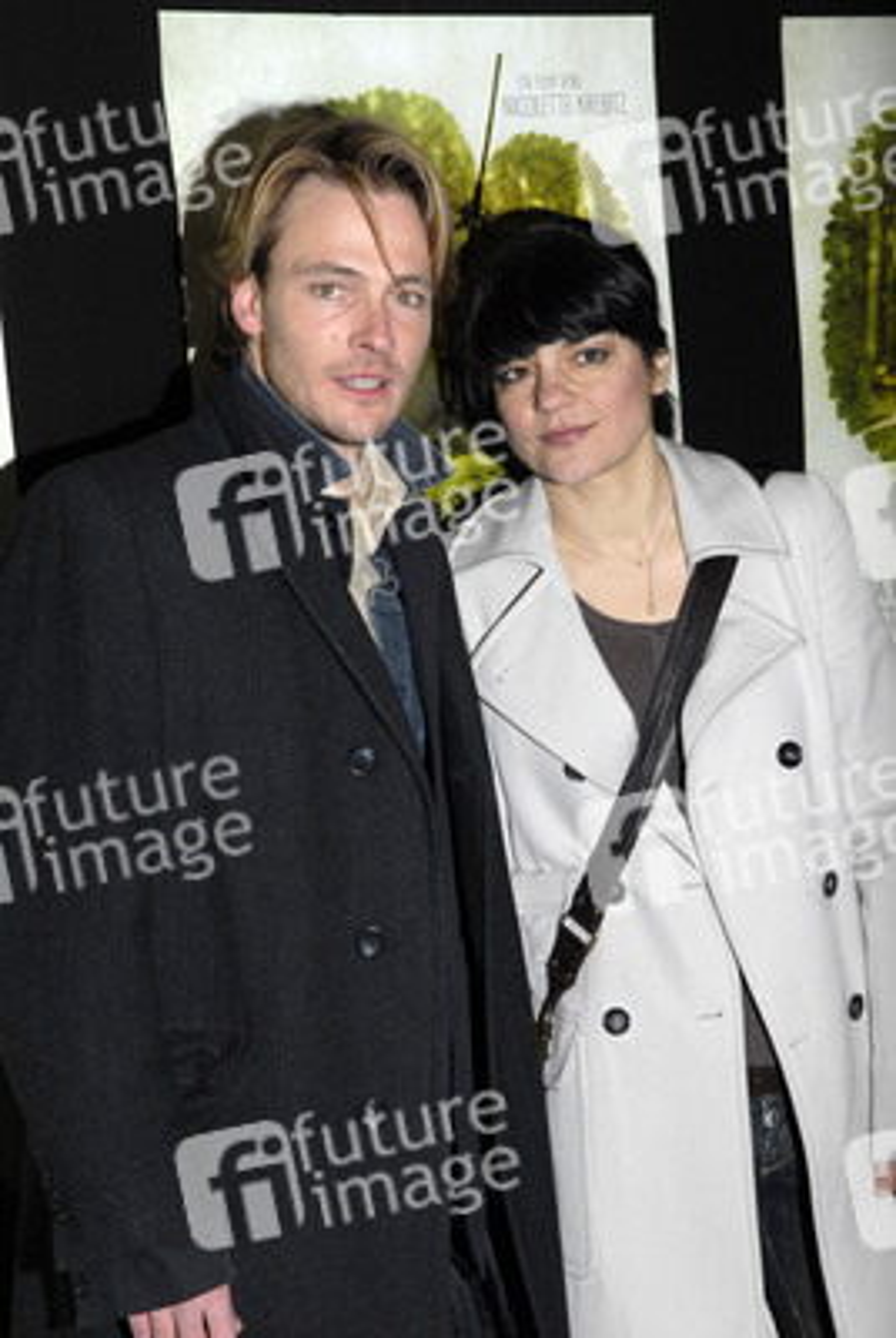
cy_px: 669
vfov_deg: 24.6
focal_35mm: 82
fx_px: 3069
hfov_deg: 16.6
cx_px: 448
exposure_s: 1/100
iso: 640
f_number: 5.6
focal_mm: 55
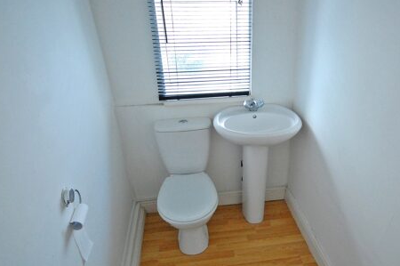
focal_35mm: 28
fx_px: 311
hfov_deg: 64.9
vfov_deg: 46.0
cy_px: 161
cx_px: 241
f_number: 4.8
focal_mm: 14
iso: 1600
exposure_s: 1/30
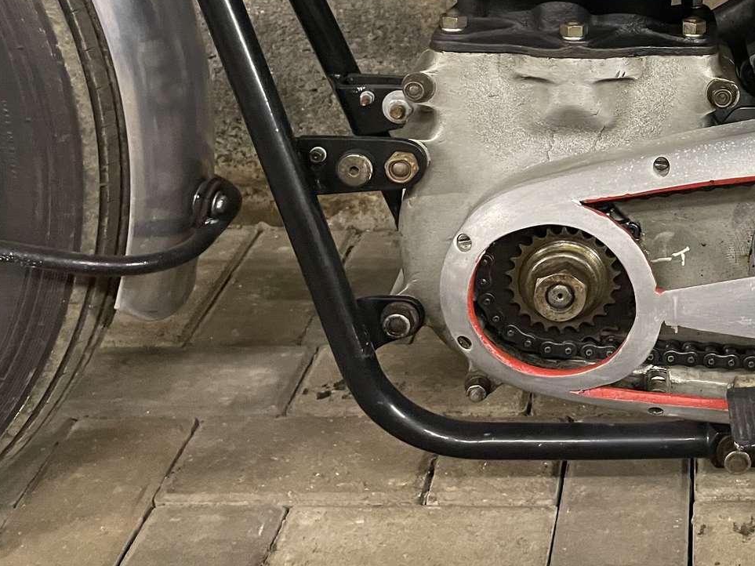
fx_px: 1178
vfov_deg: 25.7
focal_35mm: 54
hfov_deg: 32.3
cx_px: 779
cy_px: 1
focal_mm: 4.2
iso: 500
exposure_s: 1/25
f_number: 1.6
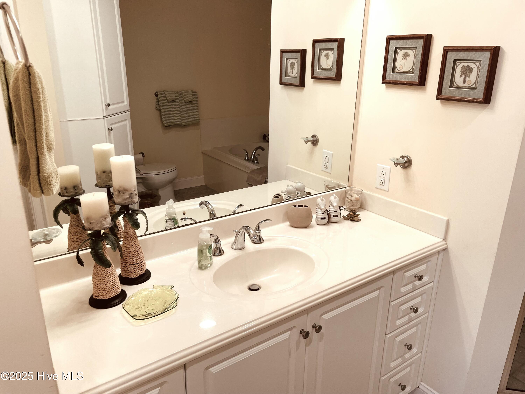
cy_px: 197
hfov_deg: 67.3
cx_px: 262
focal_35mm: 26
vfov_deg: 53.1
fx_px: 394
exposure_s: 1/120
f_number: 1.6
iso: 80
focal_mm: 4.2
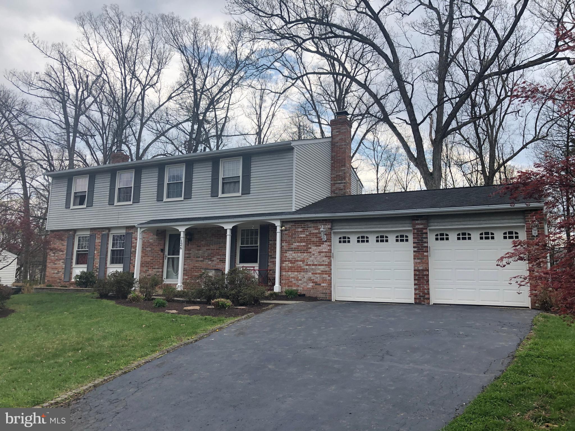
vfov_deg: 49.7
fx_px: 465
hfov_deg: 63.4
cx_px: 288
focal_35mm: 28
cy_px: 216
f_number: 1.8
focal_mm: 3.99
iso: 20
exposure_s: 1/906
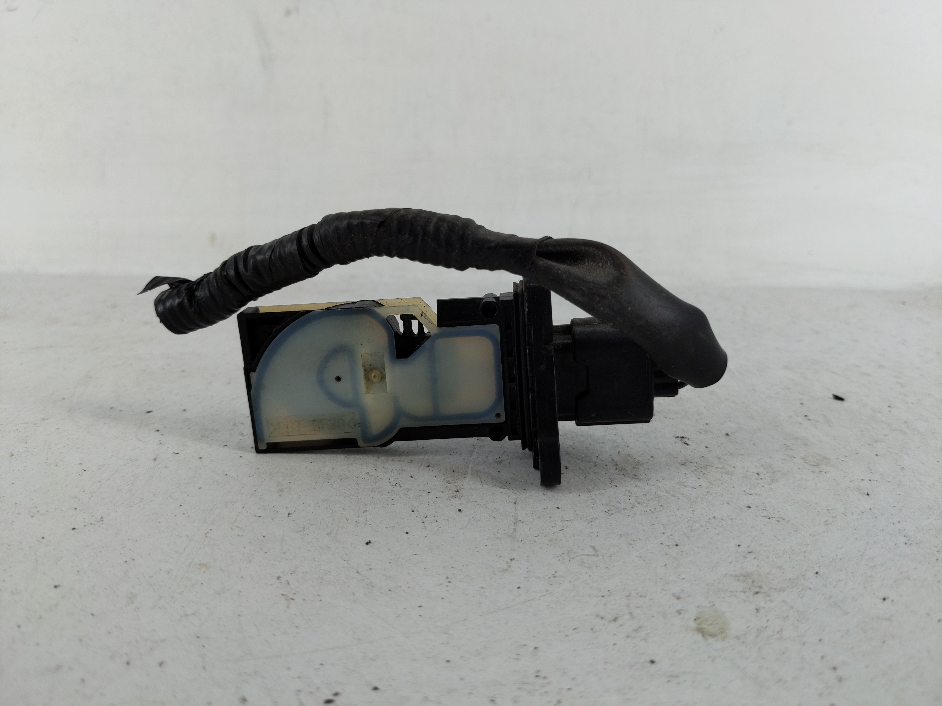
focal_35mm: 25
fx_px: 680
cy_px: 353
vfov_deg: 54.9
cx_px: 471
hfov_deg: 69.4
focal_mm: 4.38
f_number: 1.73
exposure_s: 1/114
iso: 55
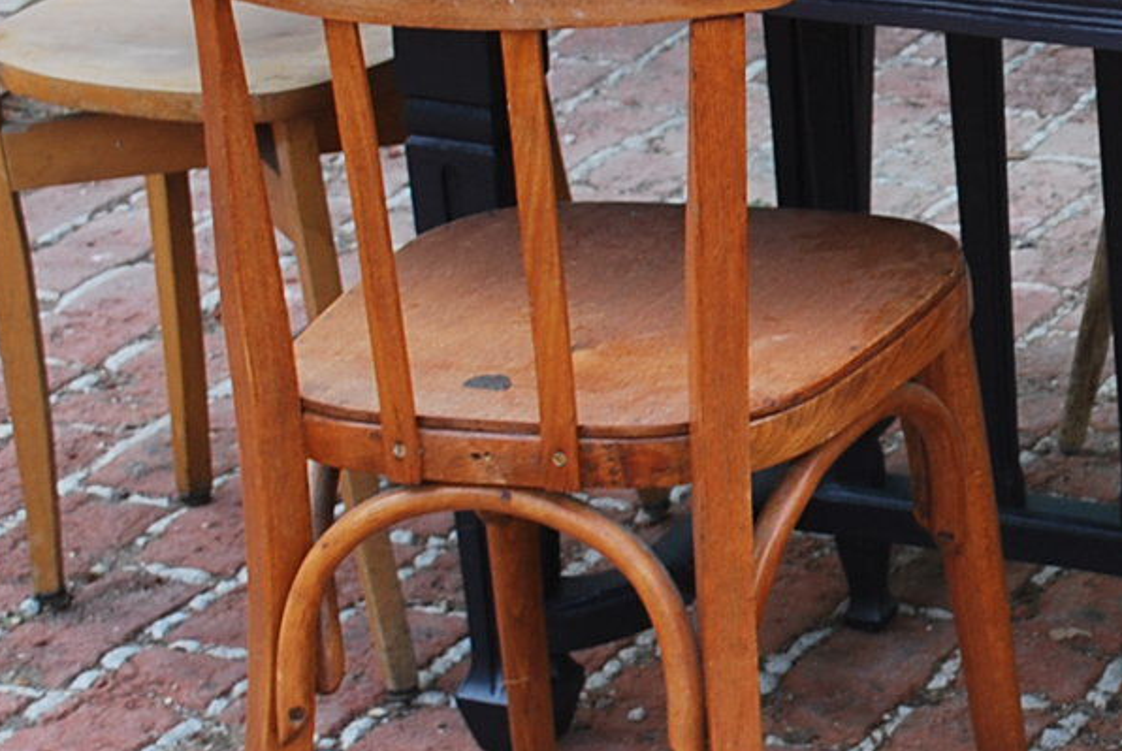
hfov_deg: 12.7
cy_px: 166
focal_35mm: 156
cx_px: 1435
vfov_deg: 8.8
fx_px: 4868
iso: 200
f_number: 5
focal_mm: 32
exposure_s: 1/100
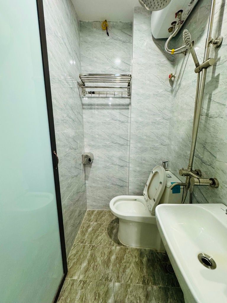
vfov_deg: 102.1
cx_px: 114
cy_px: 152
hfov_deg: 85.7
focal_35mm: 14
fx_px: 122
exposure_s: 1/50
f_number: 2.2
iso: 400
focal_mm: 2.22
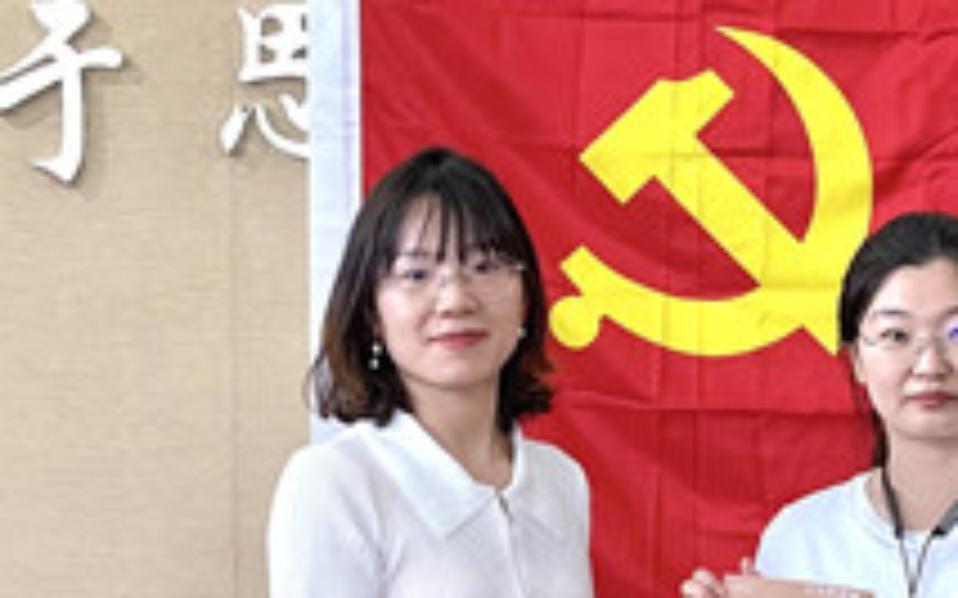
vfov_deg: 8.4
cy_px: 418
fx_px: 4046
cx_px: 787
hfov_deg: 13.4
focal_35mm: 155
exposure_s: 1/50
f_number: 2
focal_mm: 6
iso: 250
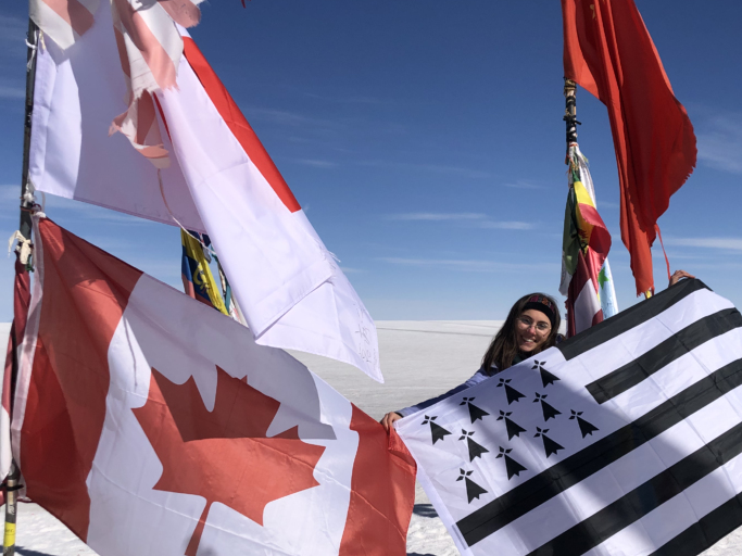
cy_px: 339
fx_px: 900
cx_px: 445
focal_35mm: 42
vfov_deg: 34.2
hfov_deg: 44.6
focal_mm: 3.99
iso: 20
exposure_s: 1/6024
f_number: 1.8
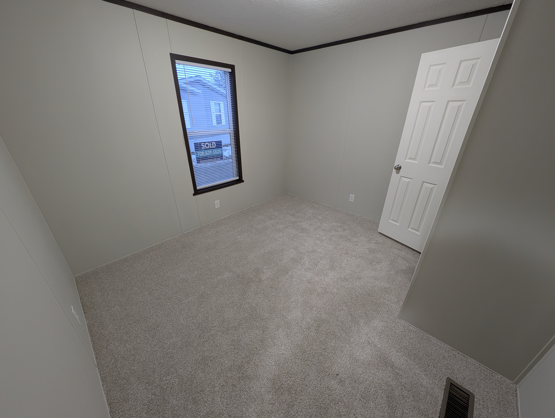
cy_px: 209
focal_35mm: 12
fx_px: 193
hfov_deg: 110.5
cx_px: 278
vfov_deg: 94.6
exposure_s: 1/24
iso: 211
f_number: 1.95
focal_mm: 2.23
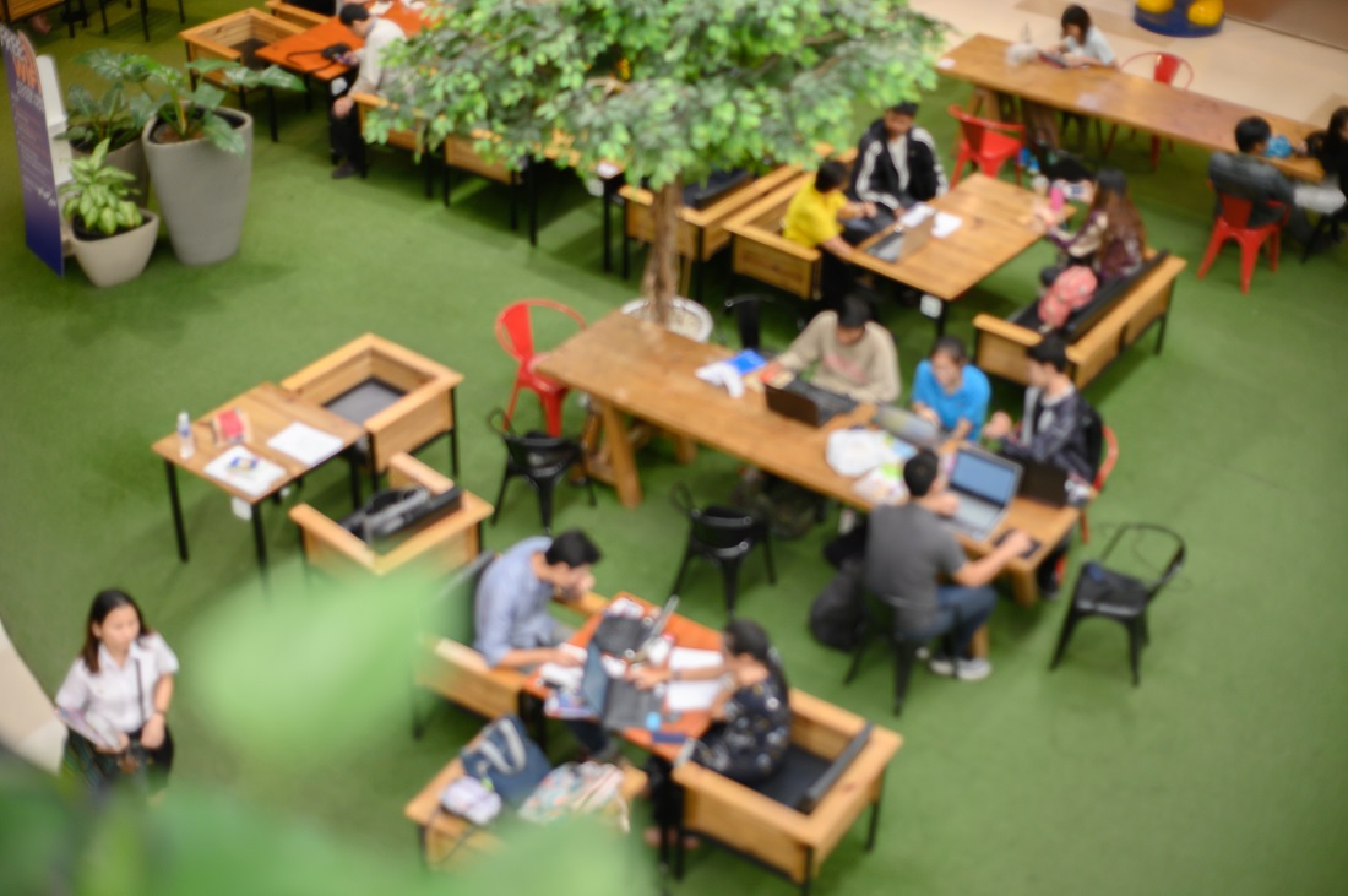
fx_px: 1870
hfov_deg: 39.6
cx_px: 674
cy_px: 448
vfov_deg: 26.9
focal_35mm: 50
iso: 500
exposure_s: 1/160
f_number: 2
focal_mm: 50
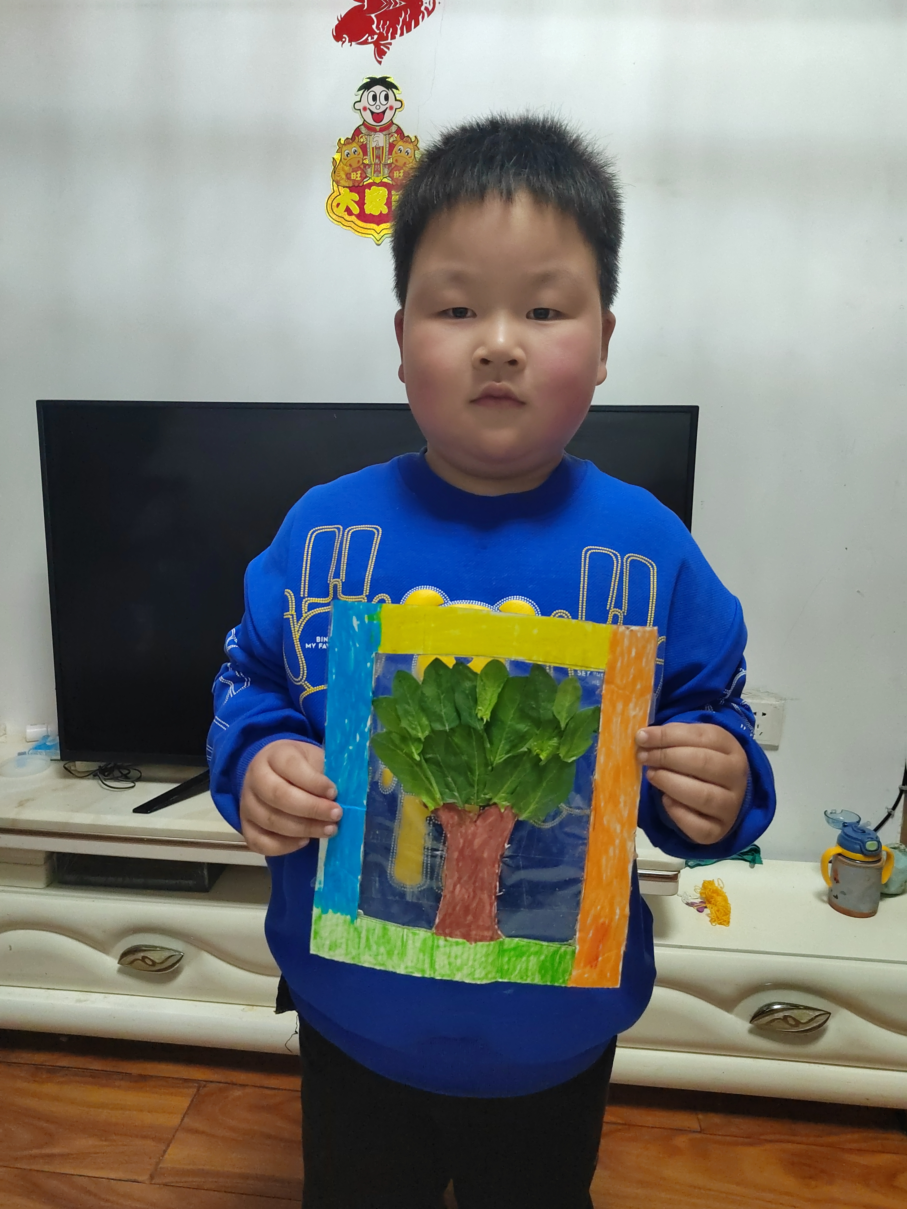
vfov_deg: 73.9
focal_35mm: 23
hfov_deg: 58.9
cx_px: 454
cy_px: 604
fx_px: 804
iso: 2566
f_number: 1.9
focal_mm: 5.52
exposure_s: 1/50
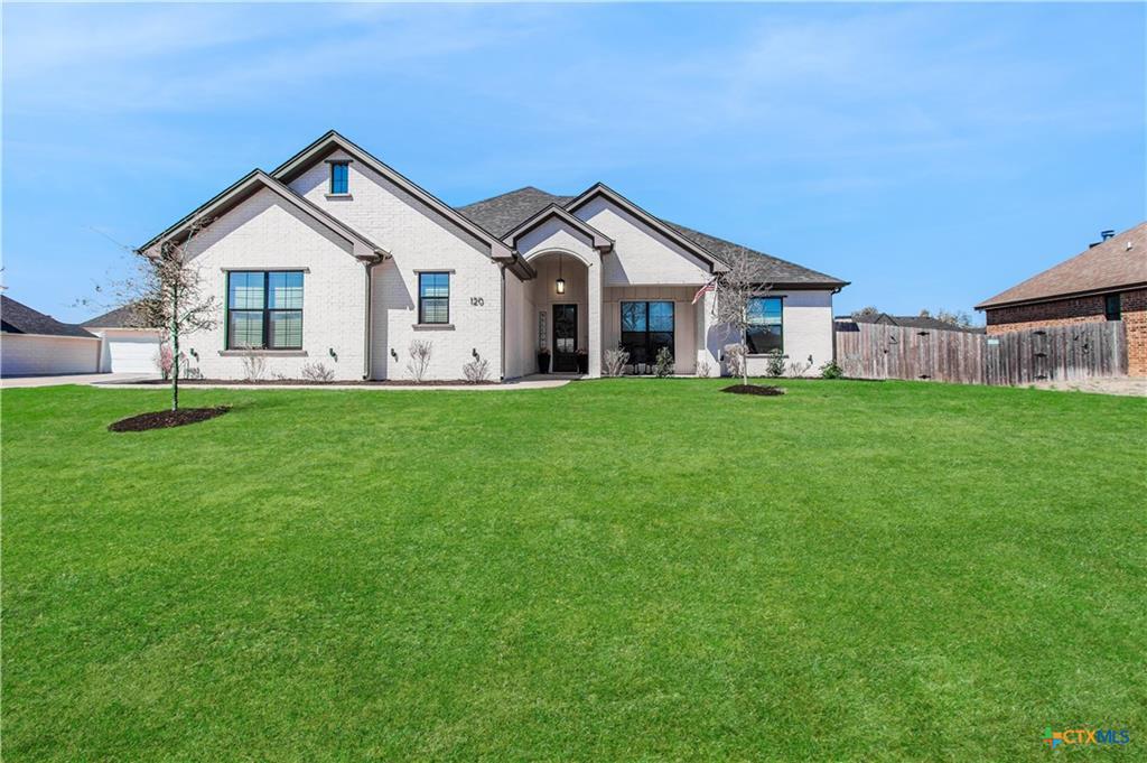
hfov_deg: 100.4
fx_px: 478
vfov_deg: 77.2
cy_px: 382
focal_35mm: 15
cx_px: 574
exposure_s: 1/1250
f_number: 7.1
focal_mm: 10
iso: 500
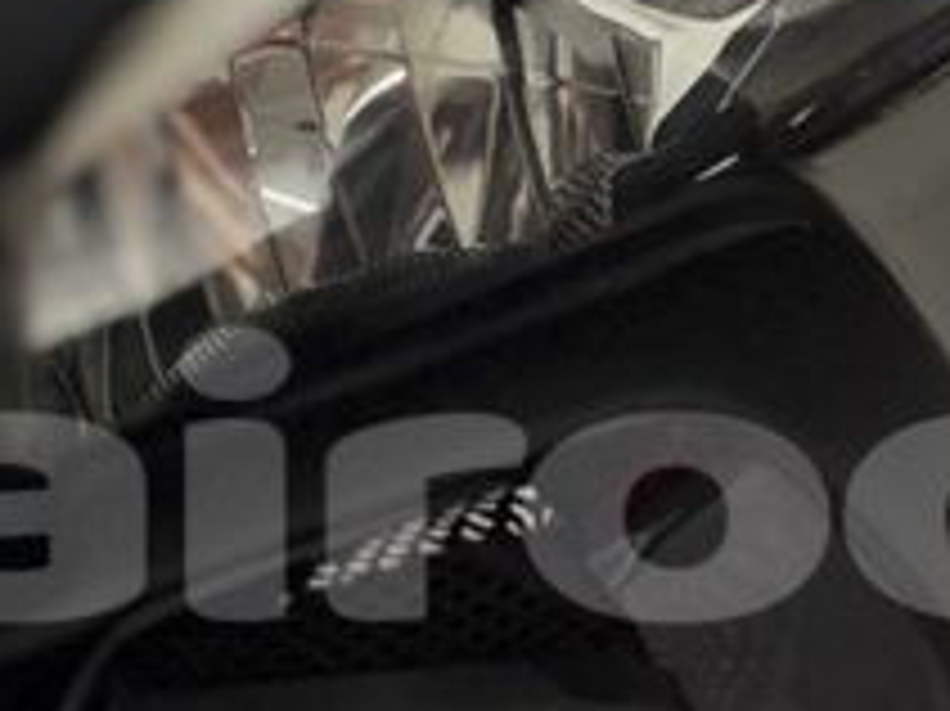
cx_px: -306
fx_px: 2496
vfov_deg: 16.2
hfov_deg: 19.7
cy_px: 490
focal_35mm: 91
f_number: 1.78
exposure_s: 1/100
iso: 200
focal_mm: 6.76
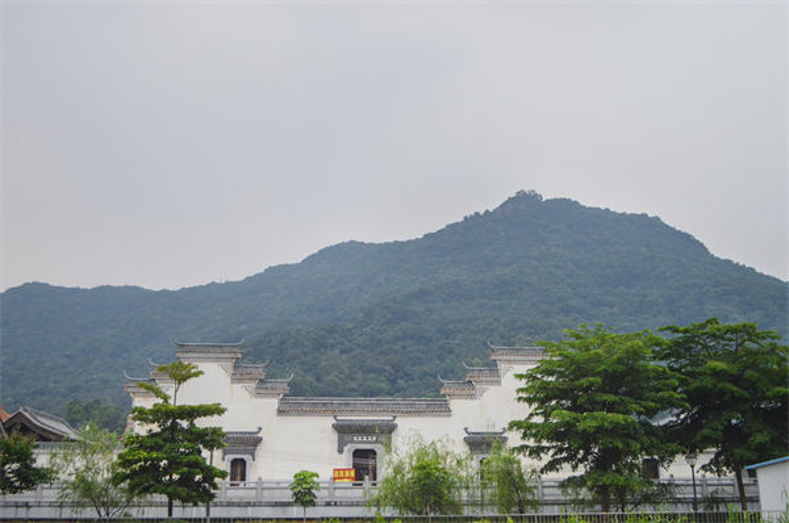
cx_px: 394
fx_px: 853
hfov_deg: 49.6
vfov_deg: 34.1
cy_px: 262
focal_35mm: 39
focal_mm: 26
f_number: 7.1
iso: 800
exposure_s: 1/125
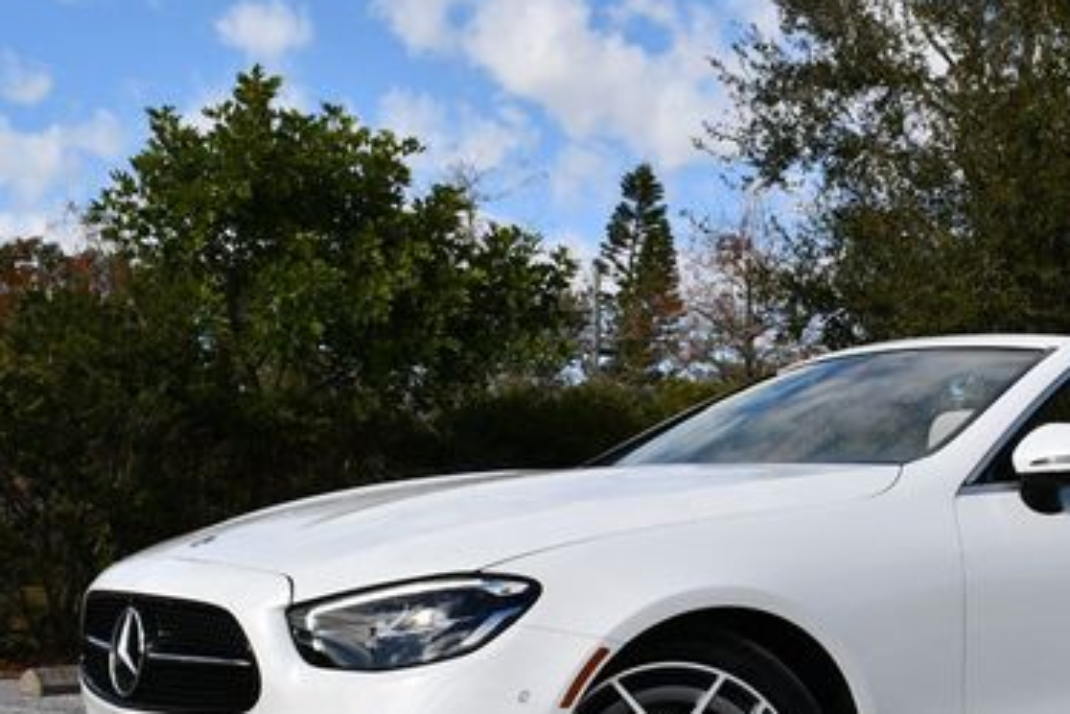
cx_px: 779
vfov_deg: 21.8
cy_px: 495
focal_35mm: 62
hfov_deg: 31.9
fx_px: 1843
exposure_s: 1/320
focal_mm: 18
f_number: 9
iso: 100
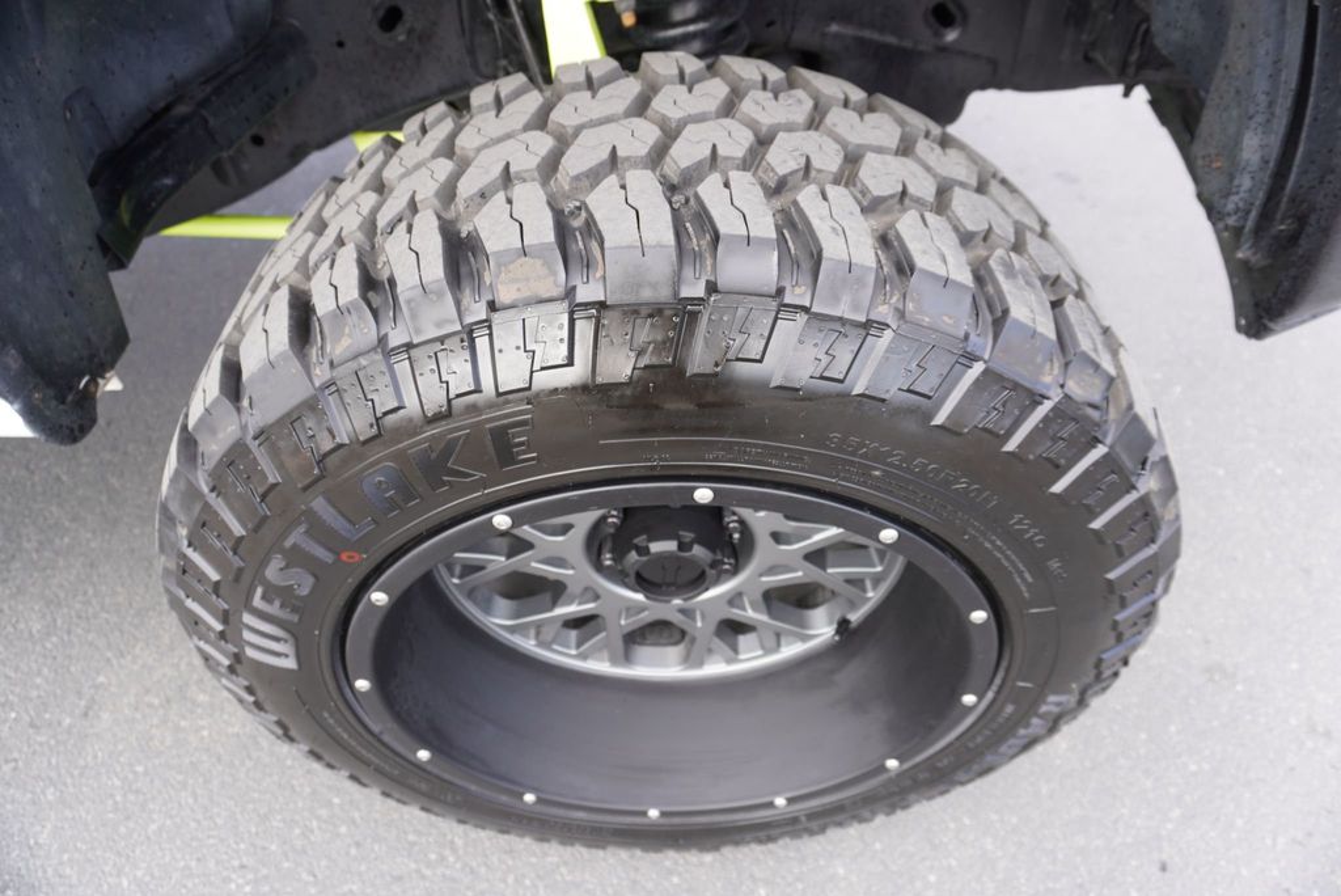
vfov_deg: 53.2
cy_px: 448
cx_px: 670
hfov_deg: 73.7
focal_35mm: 24
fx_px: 894
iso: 100
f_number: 4
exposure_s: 1/60
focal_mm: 16
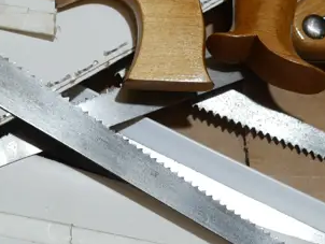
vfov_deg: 11.3
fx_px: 1212
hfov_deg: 15.1
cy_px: -39
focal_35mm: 129
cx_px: 30
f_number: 4.1
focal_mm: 19
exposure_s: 1/125
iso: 200
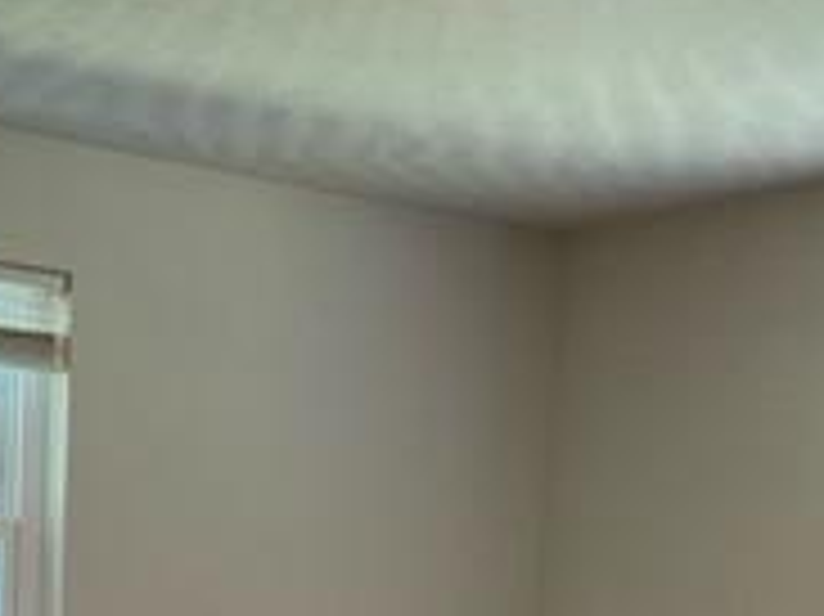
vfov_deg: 14.9
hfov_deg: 21.1
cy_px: 949
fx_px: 2165
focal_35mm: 91
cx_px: 77
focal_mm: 4.2
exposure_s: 1/60
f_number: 1.6
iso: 100
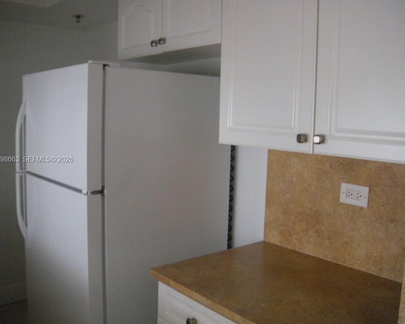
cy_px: 160
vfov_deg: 40.1
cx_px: 202
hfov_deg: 49.1
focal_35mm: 37
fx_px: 443
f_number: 3.8
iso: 400
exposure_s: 1/25.7
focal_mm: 5.9
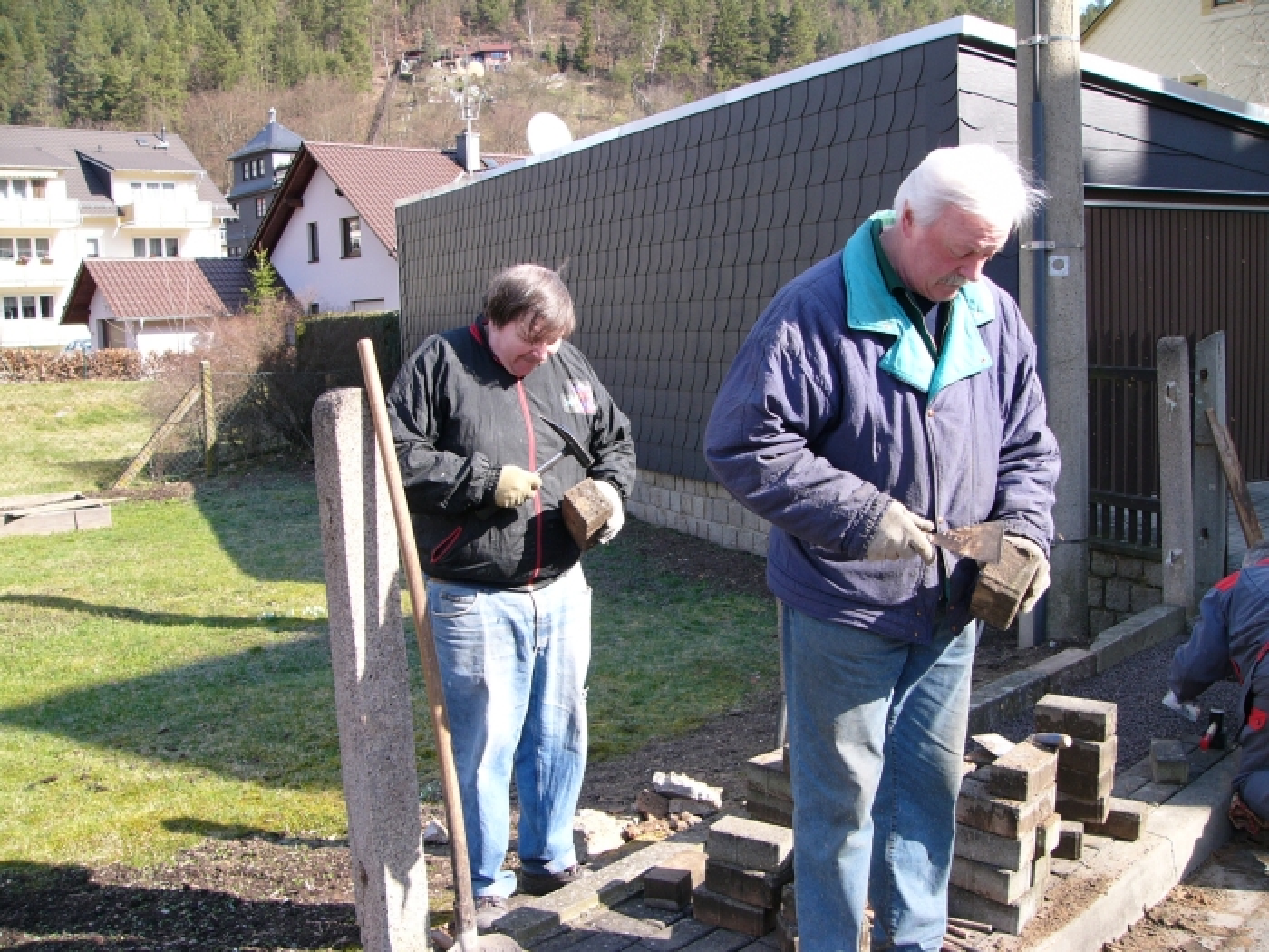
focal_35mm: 36
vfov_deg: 39.7
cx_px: 634
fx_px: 1320
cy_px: 476
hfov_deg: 51.4
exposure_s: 1/250
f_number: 2.8
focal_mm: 6
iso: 50
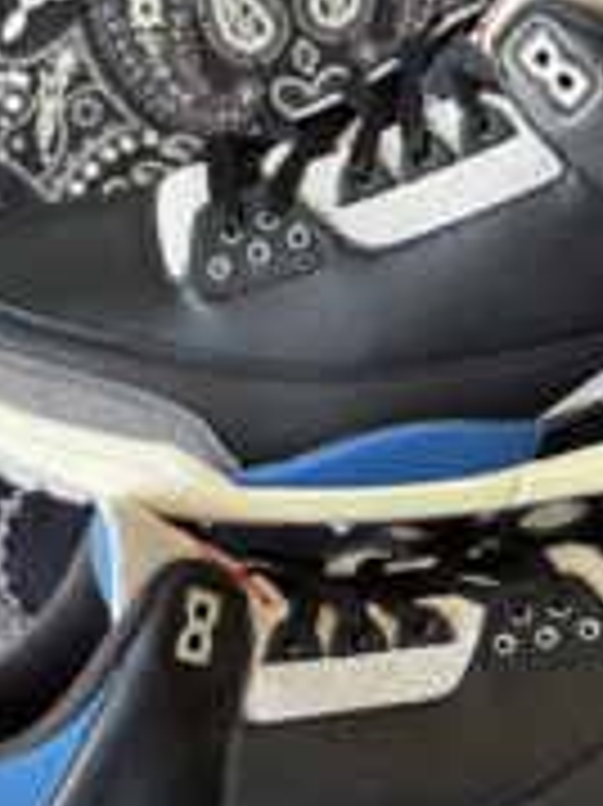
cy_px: 491
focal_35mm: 116
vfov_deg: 17.0
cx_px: 418
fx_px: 2697
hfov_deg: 12.7
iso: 40
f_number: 1.6
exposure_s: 1/60
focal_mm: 5.96
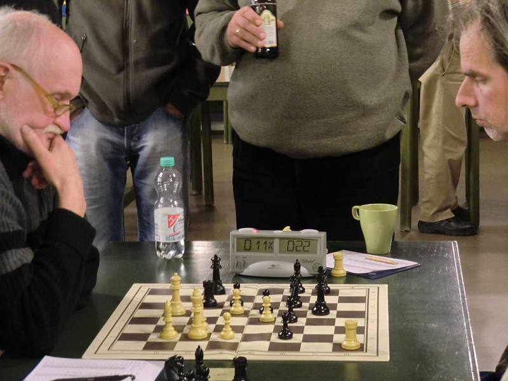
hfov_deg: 22.0
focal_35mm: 89
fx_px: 1306
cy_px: 190
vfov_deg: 16.6
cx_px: 254
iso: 400
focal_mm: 16
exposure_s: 1/2.5
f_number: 4.8
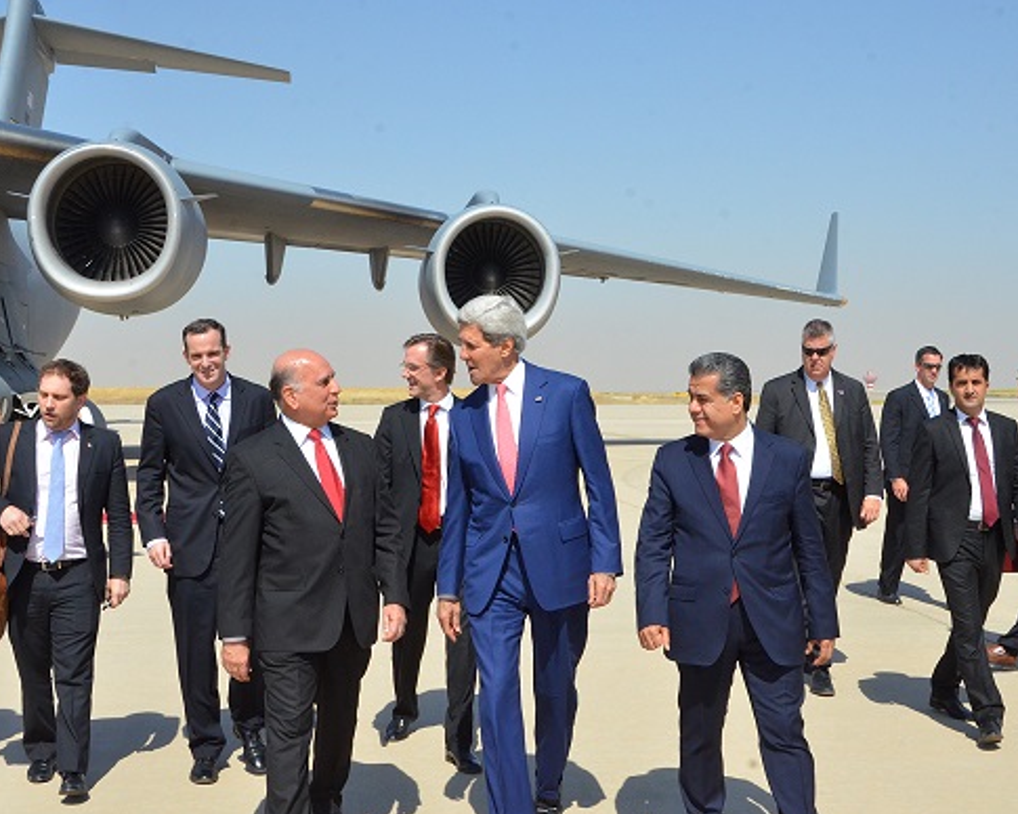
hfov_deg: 38.8
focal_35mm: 48
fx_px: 1446
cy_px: 409
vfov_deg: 31.5
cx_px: 514
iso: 1600
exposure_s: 1/1000
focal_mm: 28
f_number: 16
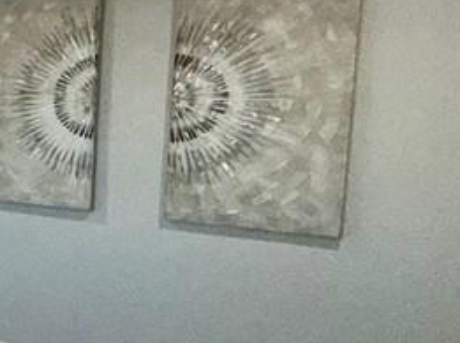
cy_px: 146
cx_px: -381
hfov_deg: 21.5
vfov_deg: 26.5
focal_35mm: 55
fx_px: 730
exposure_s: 1/120
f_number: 2.2
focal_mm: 2.22
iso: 200
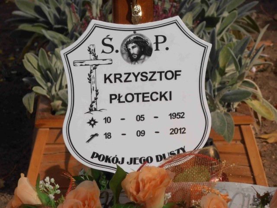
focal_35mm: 198
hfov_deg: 10.0
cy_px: 104
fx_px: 1584
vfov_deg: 7.5
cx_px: 138
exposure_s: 1/500
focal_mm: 35.05
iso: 80
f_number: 5.8
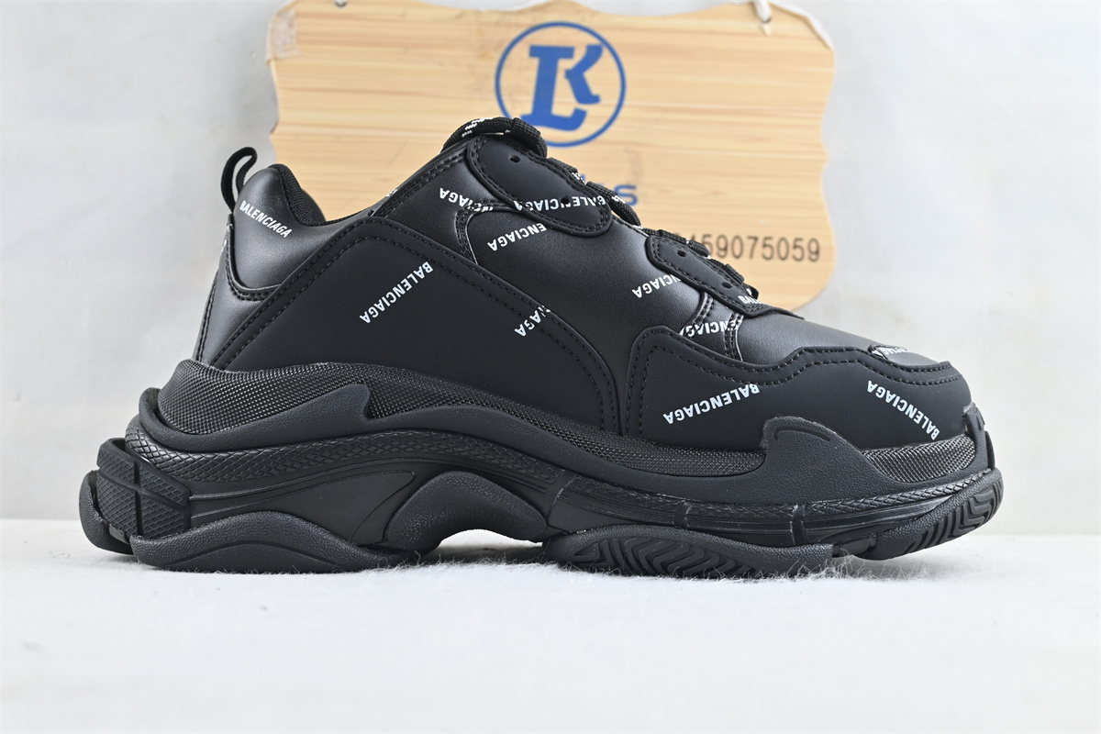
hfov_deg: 48.7
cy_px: 367
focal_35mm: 40
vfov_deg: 33.6
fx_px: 1216
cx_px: 550
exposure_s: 1/50
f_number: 4.5
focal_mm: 26.5
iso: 200
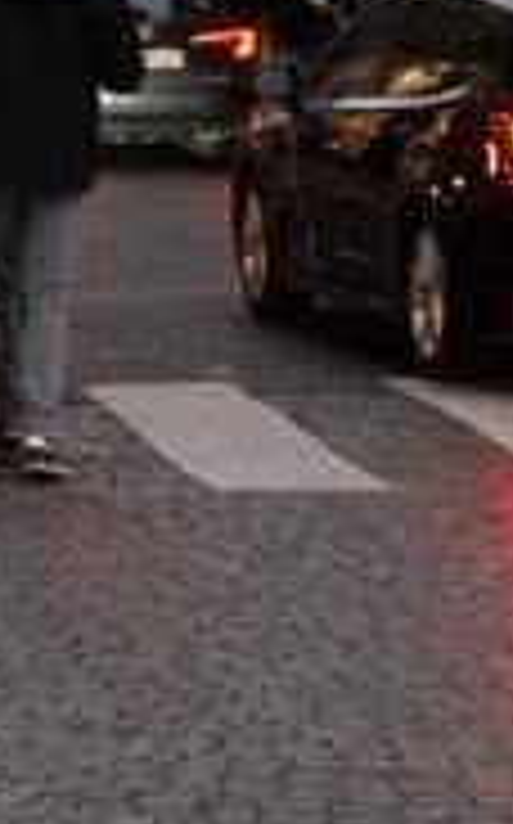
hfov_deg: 6.3
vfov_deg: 10.4
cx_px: -830
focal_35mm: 195
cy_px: -410
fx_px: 4372
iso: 3200
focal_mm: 23
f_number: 4
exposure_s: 1/125
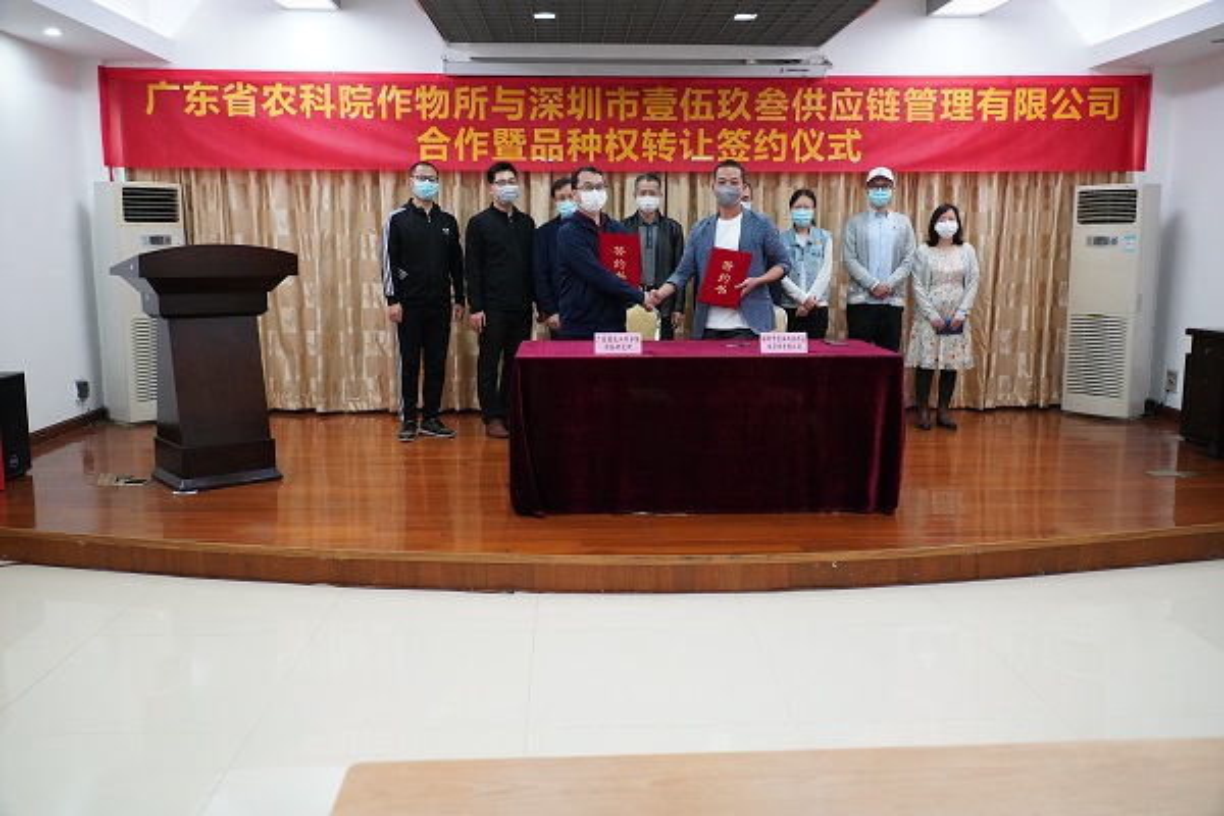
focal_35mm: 31
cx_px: 612
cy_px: 408
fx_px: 1054
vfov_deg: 42.3
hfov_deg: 60.3
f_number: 4
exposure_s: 1/160
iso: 8000
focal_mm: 31
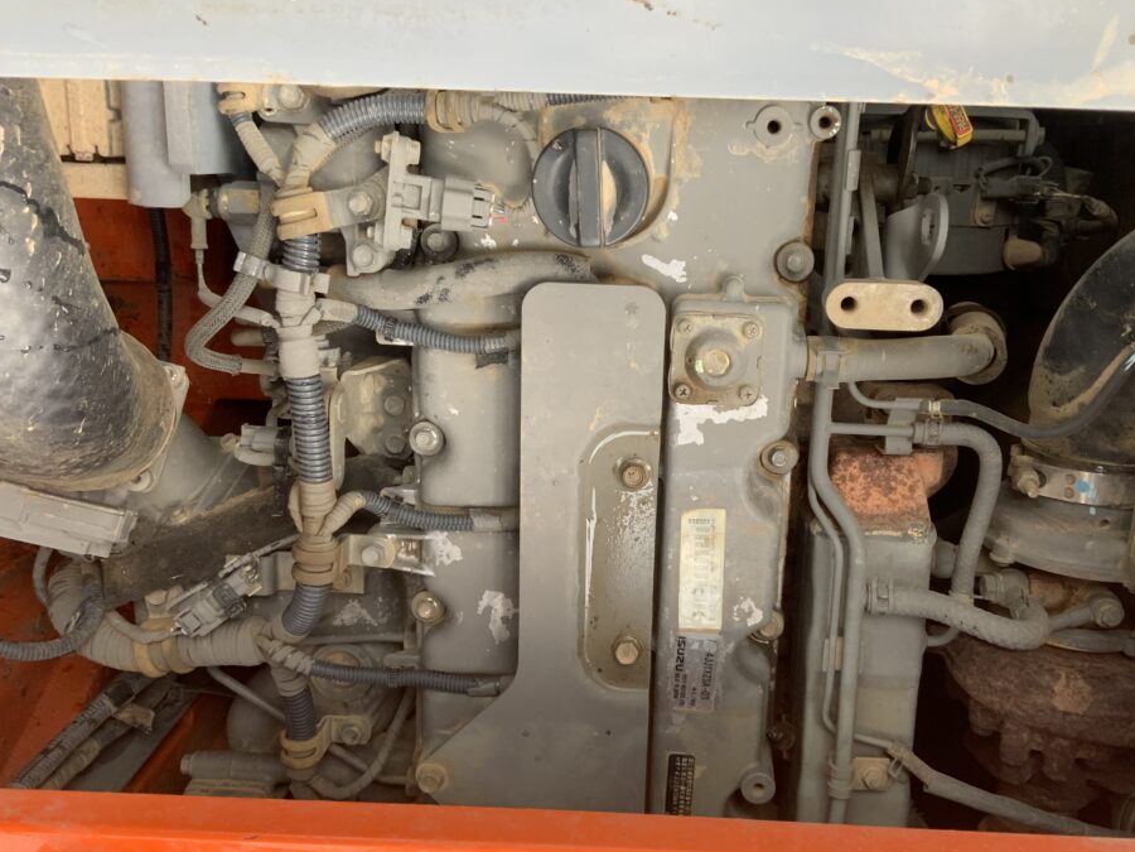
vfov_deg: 42.9
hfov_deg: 55.2
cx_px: 636
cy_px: 435
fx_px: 1082
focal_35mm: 33
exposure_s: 1/122
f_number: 1.8
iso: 32
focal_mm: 3
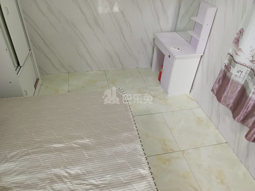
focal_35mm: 25
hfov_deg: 69.4
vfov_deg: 54.9
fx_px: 184
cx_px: 128
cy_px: 96
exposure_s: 1/25
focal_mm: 4.71
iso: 2170
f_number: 1.79
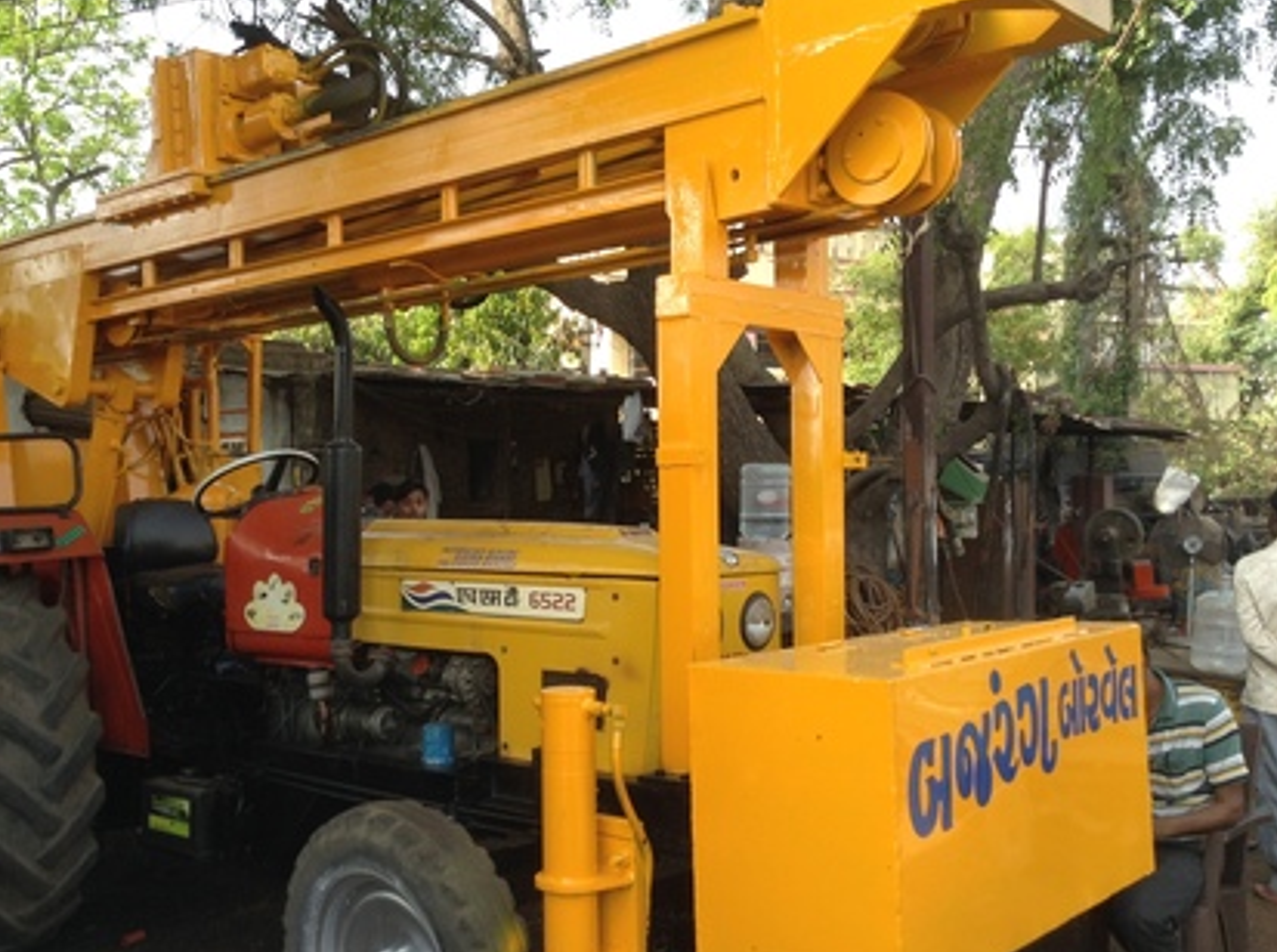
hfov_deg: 46.8
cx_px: 572
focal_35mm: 40
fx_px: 1473
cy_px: 502
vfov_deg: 35.8
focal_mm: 3.3
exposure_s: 1/194
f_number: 2.4
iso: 32
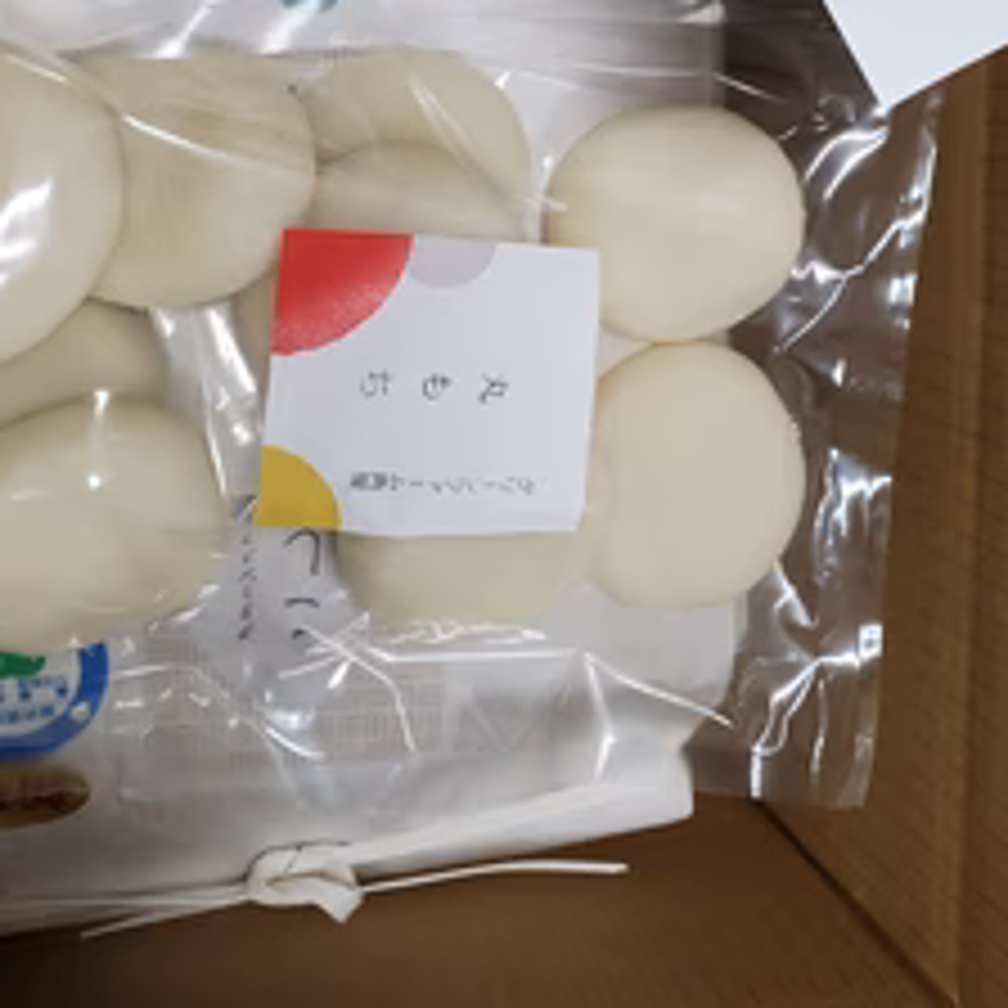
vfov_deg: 39.4
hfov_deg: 40.9
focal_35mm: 41
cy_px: 212
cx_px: 504
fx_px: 1351
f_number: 2.4
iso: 160
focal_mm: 4.3
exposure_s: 1/120
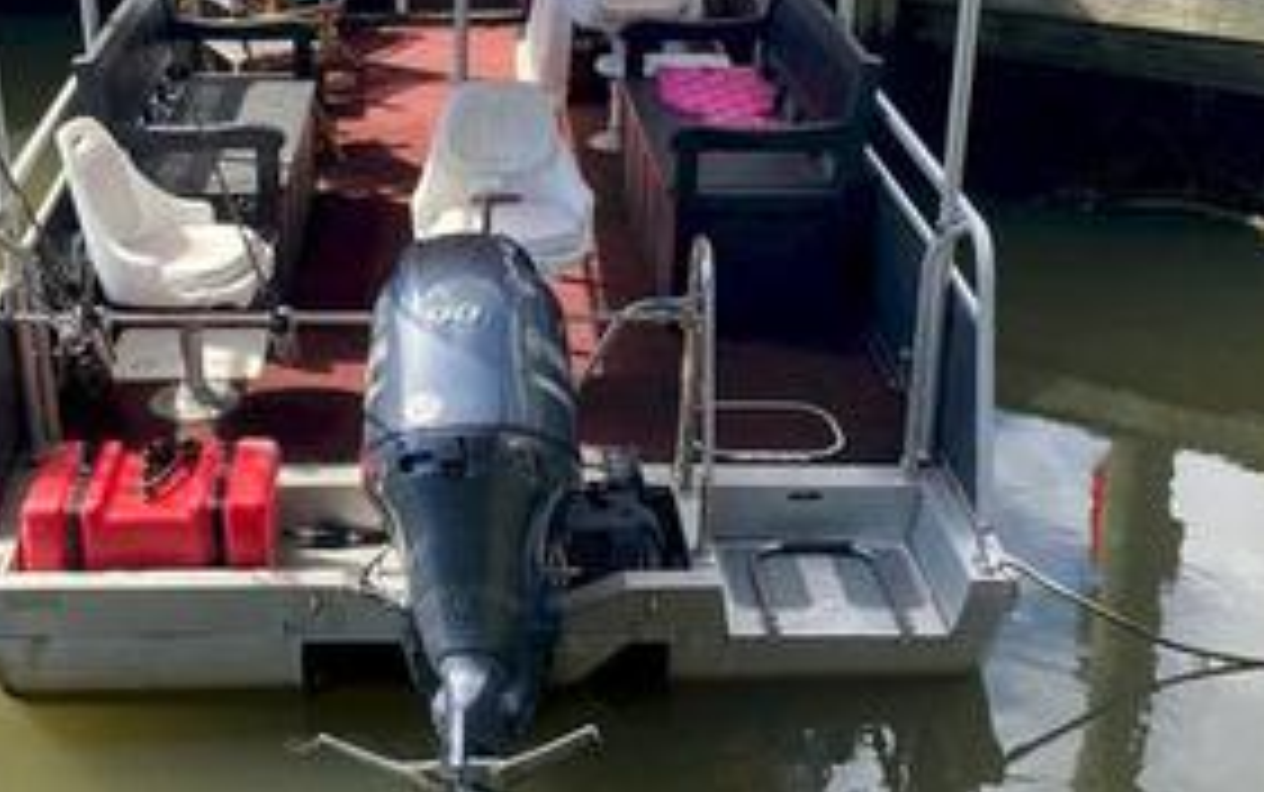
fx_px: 1379
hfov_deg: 48.6
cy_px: 180
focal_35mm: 40
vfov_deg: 31.4
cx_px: 452
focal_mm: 3.99
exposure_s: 1/481
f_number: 1.8
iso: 20
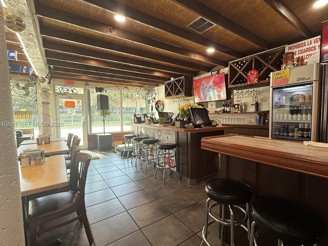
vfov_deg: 74.7
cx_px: 185
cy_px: 125
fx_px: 161
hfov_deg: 90.6
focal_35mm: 17
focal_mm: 2.22
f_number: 2.2
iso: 200
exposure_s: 1/120
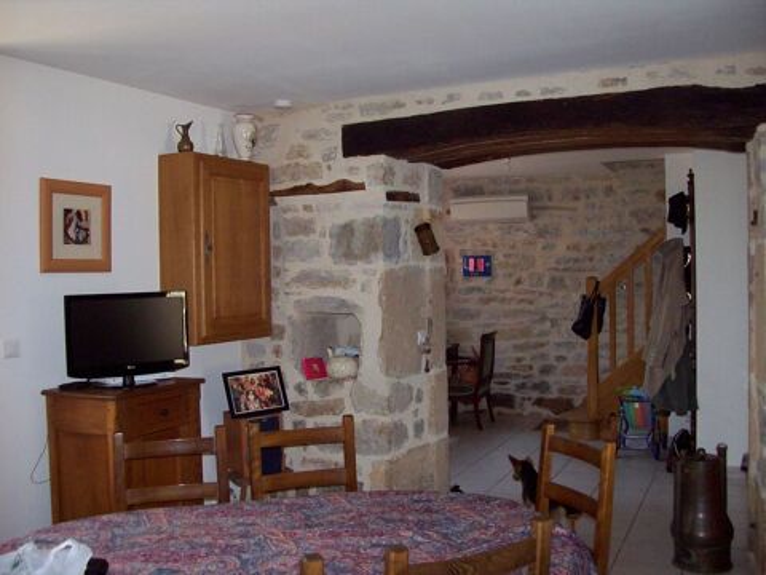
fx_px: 797
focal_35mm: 36
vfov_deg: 39.7
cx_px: 383
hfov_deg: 51.4
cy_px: 288
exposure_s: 1/64
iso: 140
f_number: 2.7
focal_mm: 6
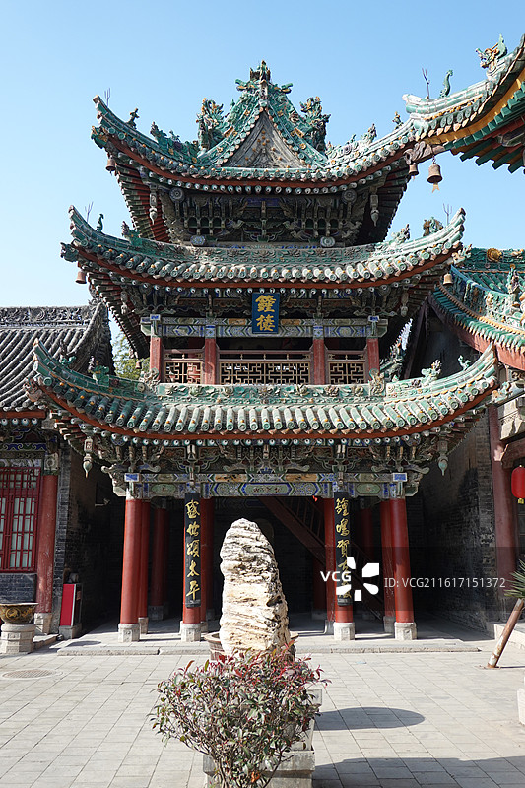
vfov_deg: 57.2
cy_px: 394
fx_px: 722
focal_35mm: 33
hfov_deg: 40.0
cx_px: 262
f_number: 4
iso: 125
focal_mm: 12.25
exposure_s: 1/500
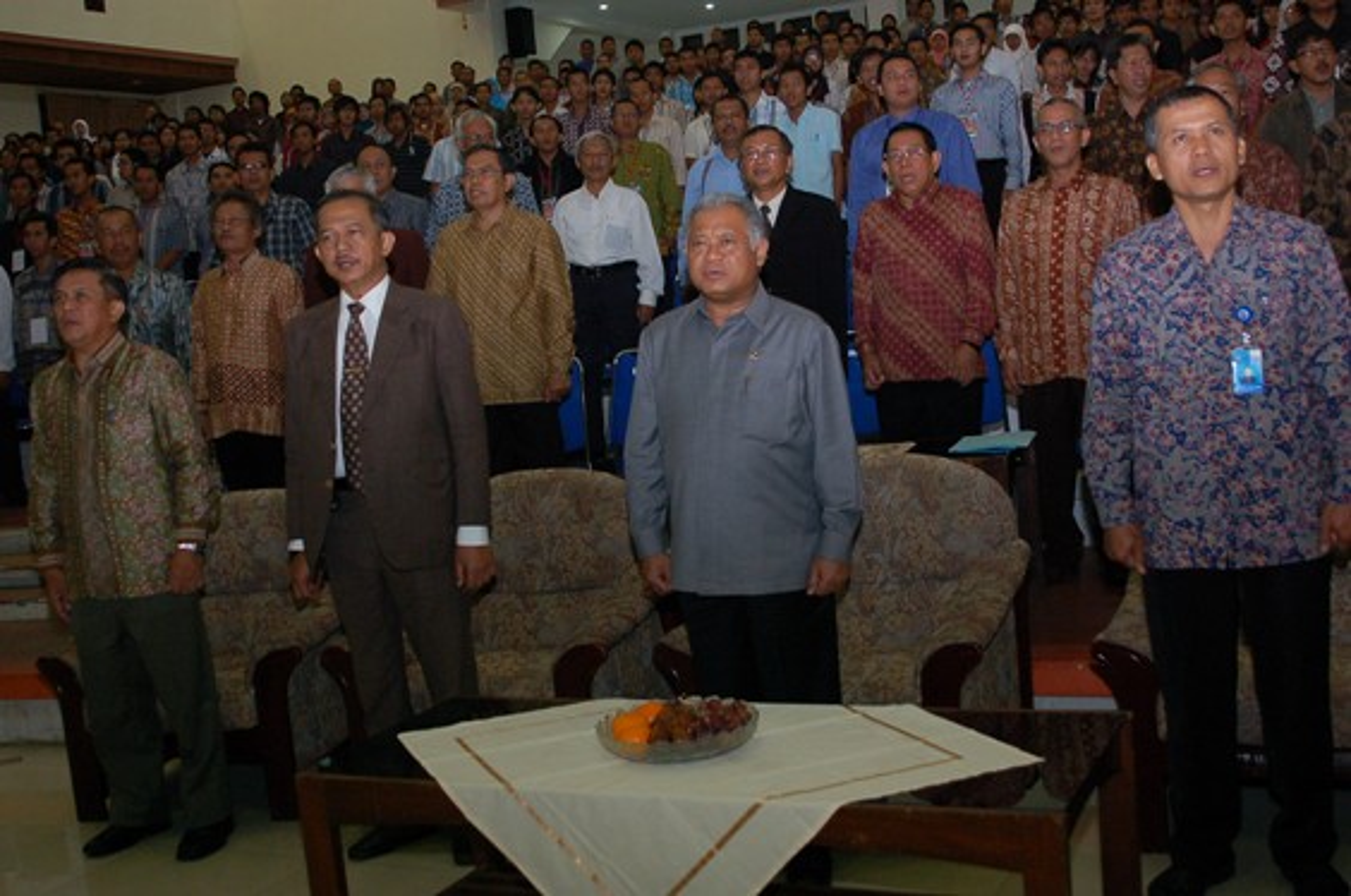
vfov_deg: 31.8
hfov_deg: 46.5
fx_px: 1573
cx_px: 676
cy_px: 448
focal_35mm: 42
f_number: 4.5
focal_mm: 28
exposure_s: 1/80
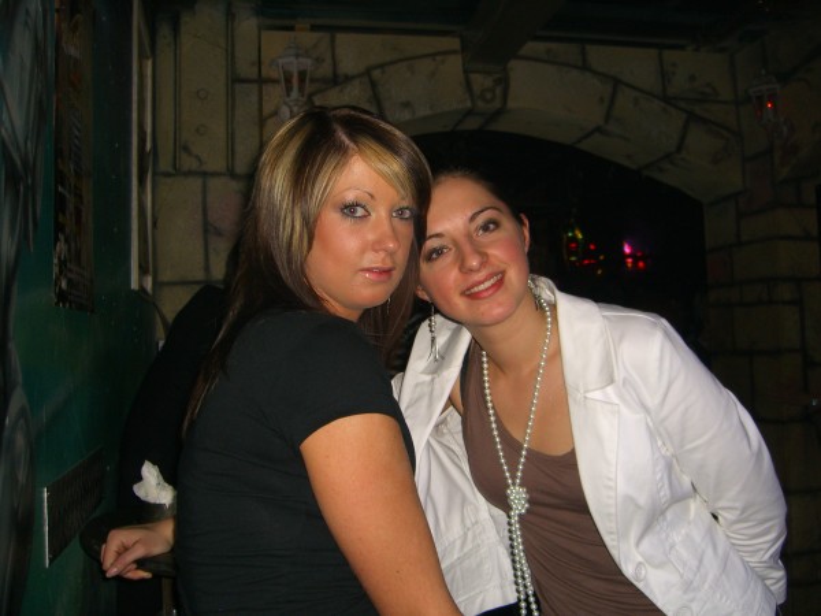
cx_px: 410
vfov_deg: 37.7
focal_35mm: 38
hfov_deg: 49.0
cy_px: 308
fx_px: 901
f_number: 2.8
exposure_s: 1/60
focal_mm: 7.9
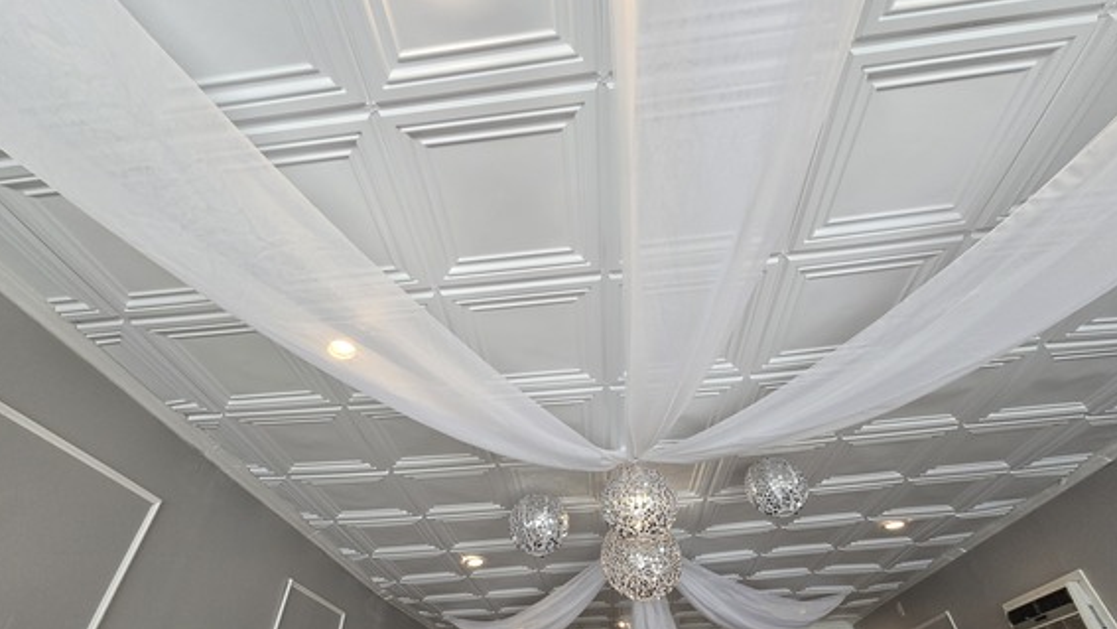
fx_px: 444
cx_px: 546
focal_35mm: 15
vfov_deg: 69.3
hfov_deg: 103.0
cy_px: 396
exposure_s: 1/120
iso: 100
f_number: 2.2
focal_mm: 2.2
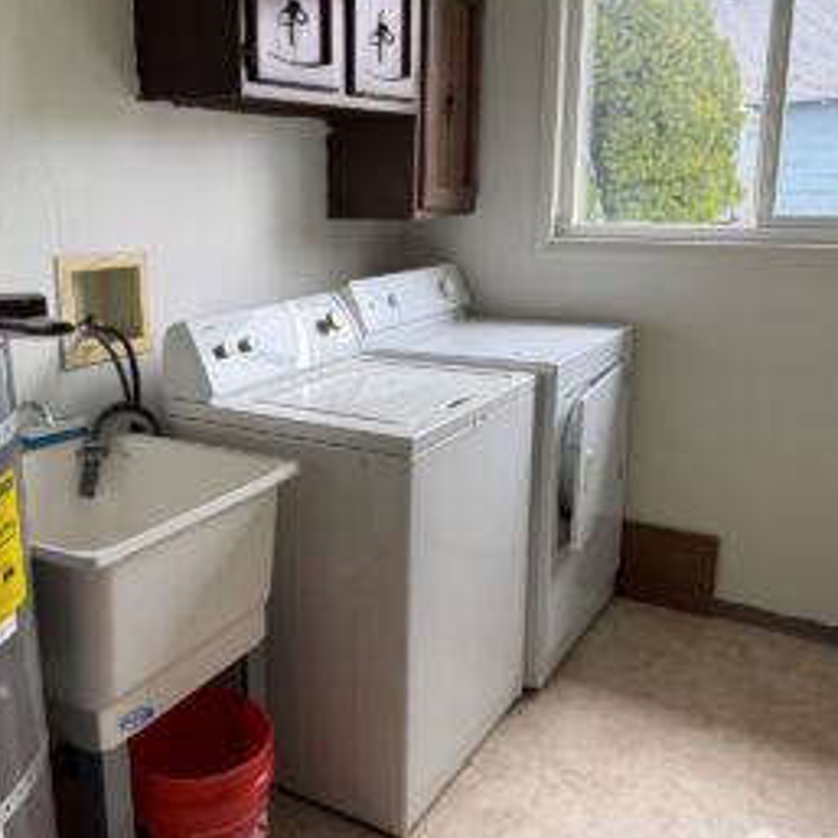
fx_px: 904
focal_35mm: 33
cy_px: 395
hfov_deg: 49.1
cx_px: 300
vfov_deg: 49.7
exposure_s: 1/98
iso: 200
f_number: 1.78
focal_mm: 6.76
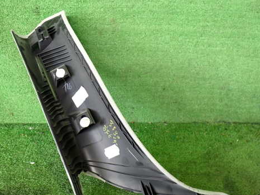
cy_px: 113
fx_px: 293
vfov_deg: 36.7
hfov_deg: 47.4
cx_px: 96
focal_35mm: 39
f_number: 2.3
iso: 200
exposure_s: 1/30
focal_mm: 5.4
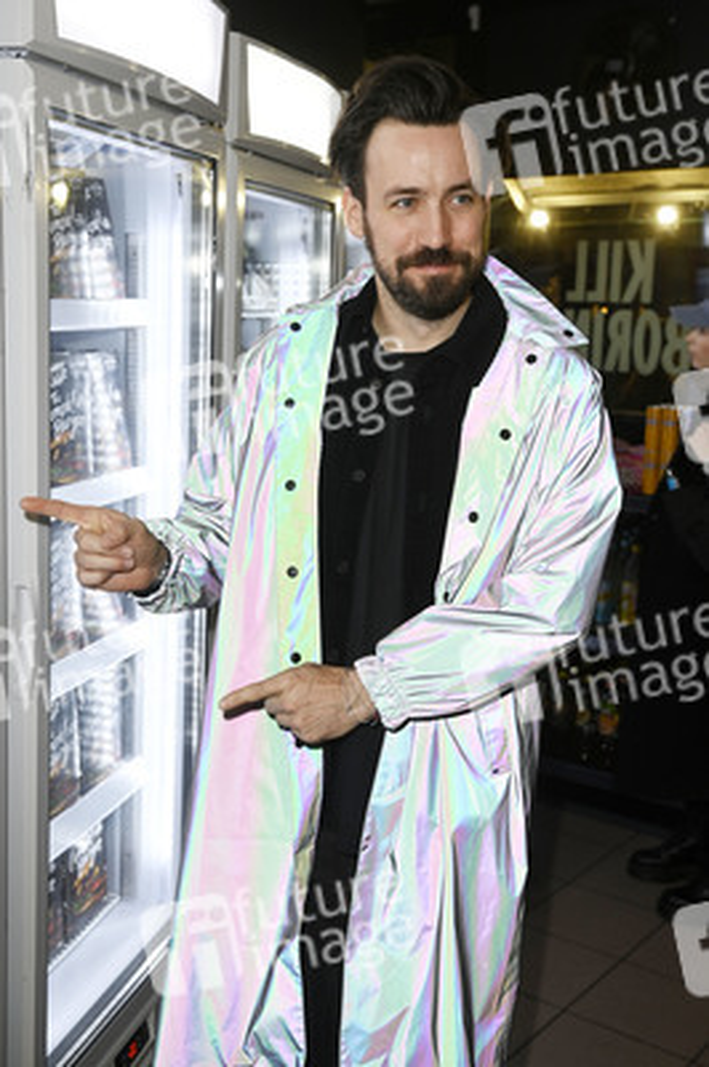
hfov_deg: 33.3
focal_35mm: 40
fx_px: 1184
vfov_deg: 48.5
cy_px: 534
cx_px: 354
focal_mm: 40
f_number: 5
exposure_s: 1/80
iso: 1000
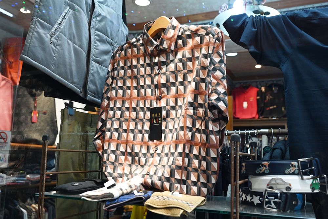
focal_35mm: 34
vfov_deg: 38.4
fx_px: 314
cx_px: 164
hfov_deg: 55.1
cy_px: 110
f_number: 5
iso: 500
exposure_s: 1/100
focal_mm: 34.5
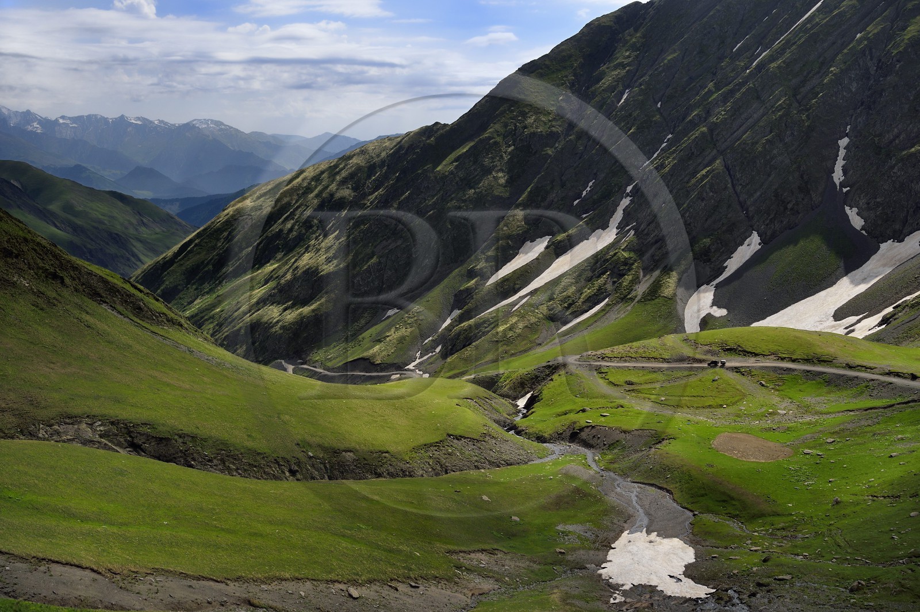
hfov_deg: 50.7
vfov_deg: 35.0
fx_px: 970
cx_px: 460
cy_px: 306
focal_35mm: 38
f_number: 5
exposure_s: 1/1000
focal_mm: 38
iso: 400
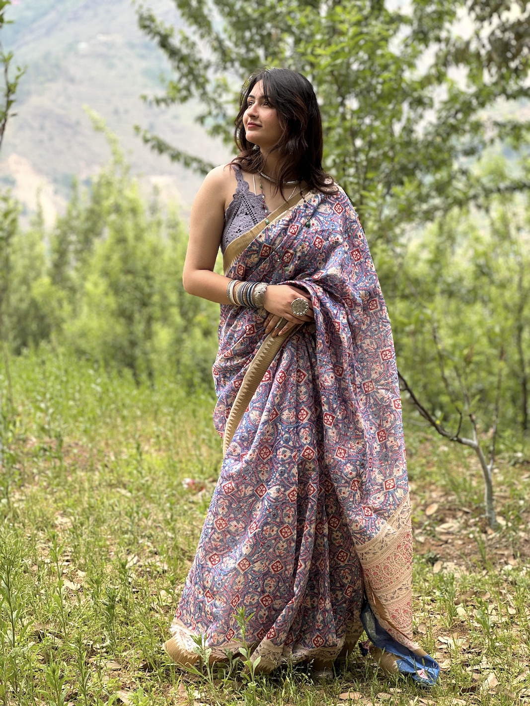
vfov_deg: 25.3
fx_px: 1571
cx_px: 265
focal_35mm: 77
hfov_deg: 19.1
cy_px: 353
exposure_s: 1/99
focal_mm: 9
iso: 32
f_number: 2.8
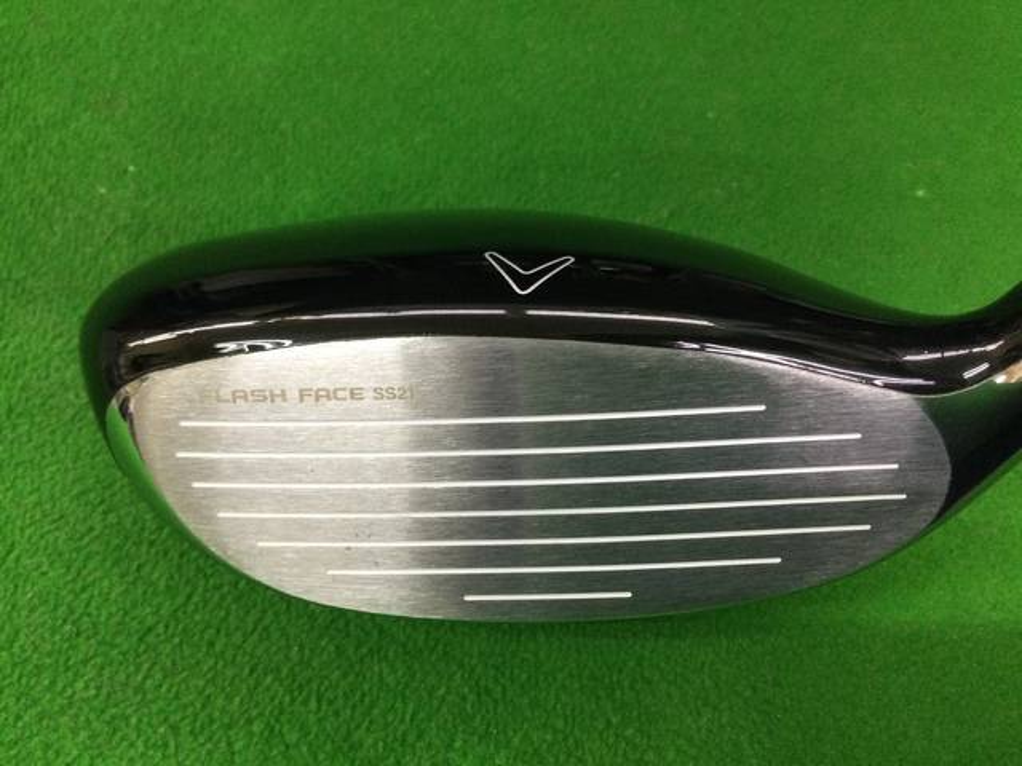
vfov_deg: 45.4
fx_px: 915
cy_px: 383
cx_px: 511
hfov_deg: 58.4
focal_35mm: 31
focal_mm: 3.3
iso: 80
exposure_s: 1/30
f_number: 2.4
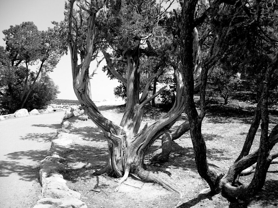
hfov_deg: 52.6
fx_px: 281
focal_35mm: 35
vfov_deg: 40.7
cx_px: 139
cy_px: 104
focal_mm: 5.8
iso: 100
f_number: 2.8
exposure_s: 1/800
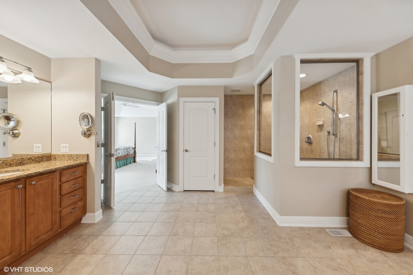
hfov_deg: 112.6
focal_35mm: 12
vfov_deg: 90.1
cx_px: 206
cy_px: 138
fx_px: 138
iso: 200
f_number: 9
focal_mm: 12
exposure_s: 1/13
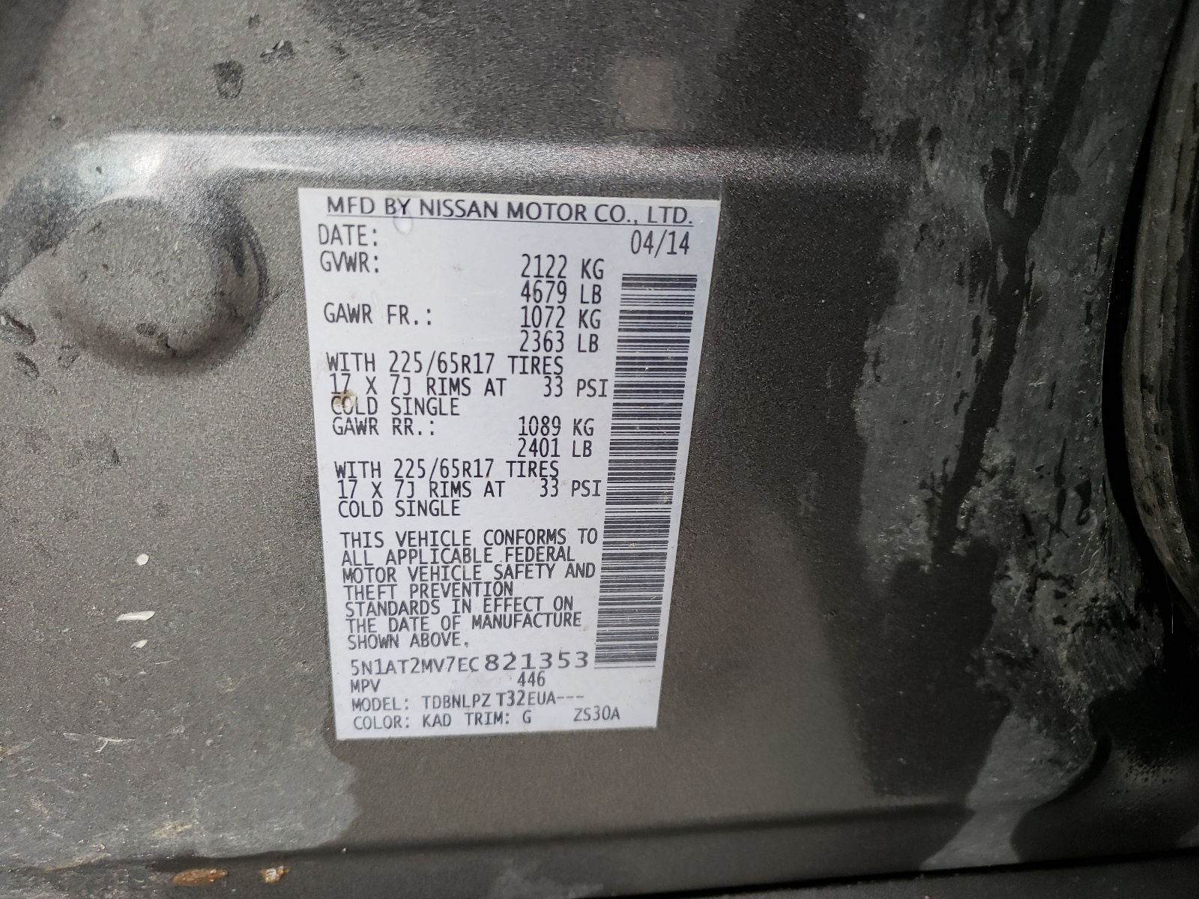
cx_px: 600
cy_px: 450
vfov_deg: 53.1
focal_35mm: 26
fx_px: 901
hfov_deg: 67.3
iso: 77
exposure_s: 1/120
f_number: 1.5
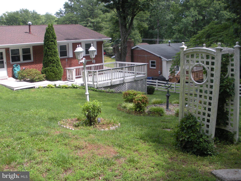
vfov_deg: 39.7
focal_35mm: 36
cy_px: 90
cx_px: 120
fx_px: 251
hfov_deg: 51.4
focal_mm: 6.3
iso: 64
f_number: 3.5
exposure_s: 1/190
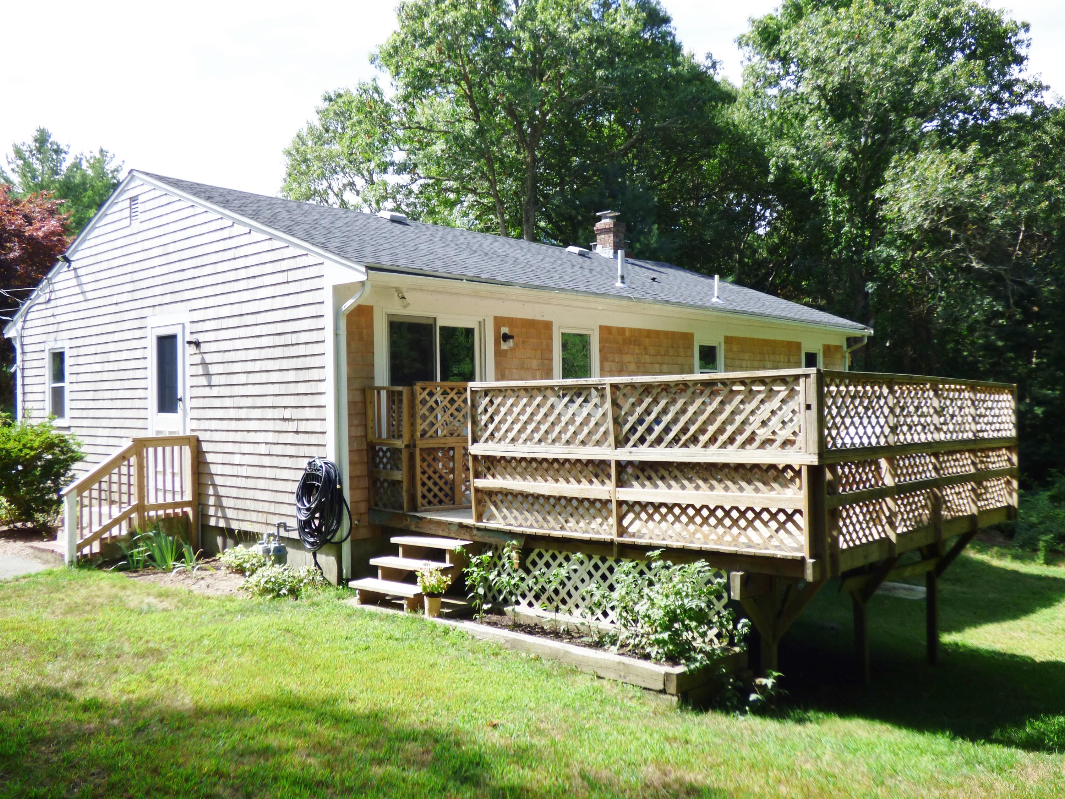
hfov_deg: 61.7
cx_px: 532
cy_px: 400
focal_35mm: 29
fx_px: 892
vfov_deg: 48.2
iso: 100
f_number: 3.2
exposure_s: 1/400
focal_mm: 5.04
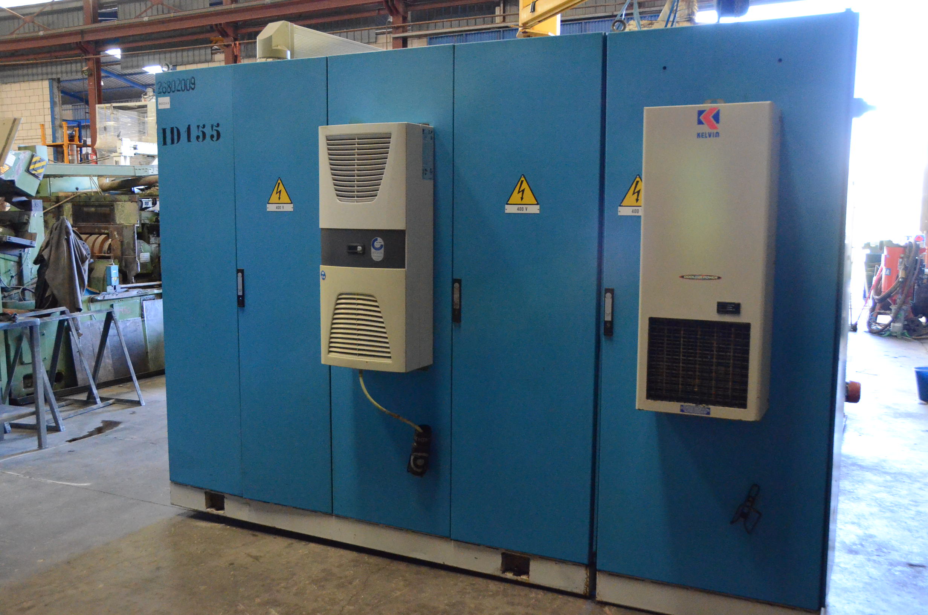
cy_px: 308
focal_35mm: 33
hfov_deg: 57.3
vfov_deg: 39.8
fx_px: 849
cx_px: 464
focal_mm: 22
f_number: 3.8
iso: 6400
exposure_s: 1/200
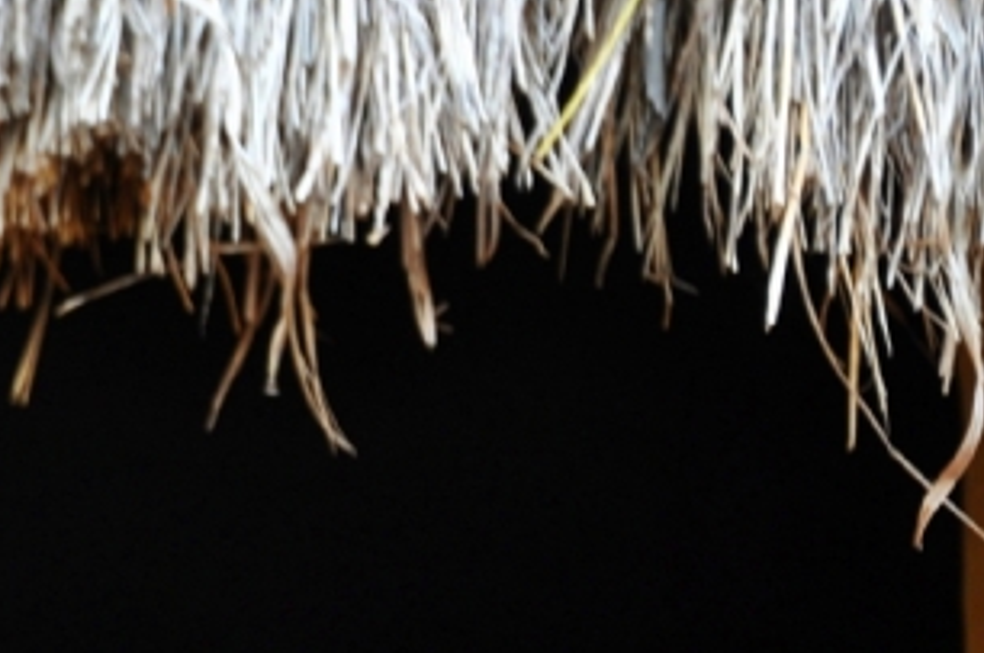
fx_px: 12335
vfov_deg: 3.0
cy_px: 254
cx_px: -588
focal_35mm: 452
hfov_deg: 4.5
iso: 200
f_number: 5.6
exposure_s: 1/13
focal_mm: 90
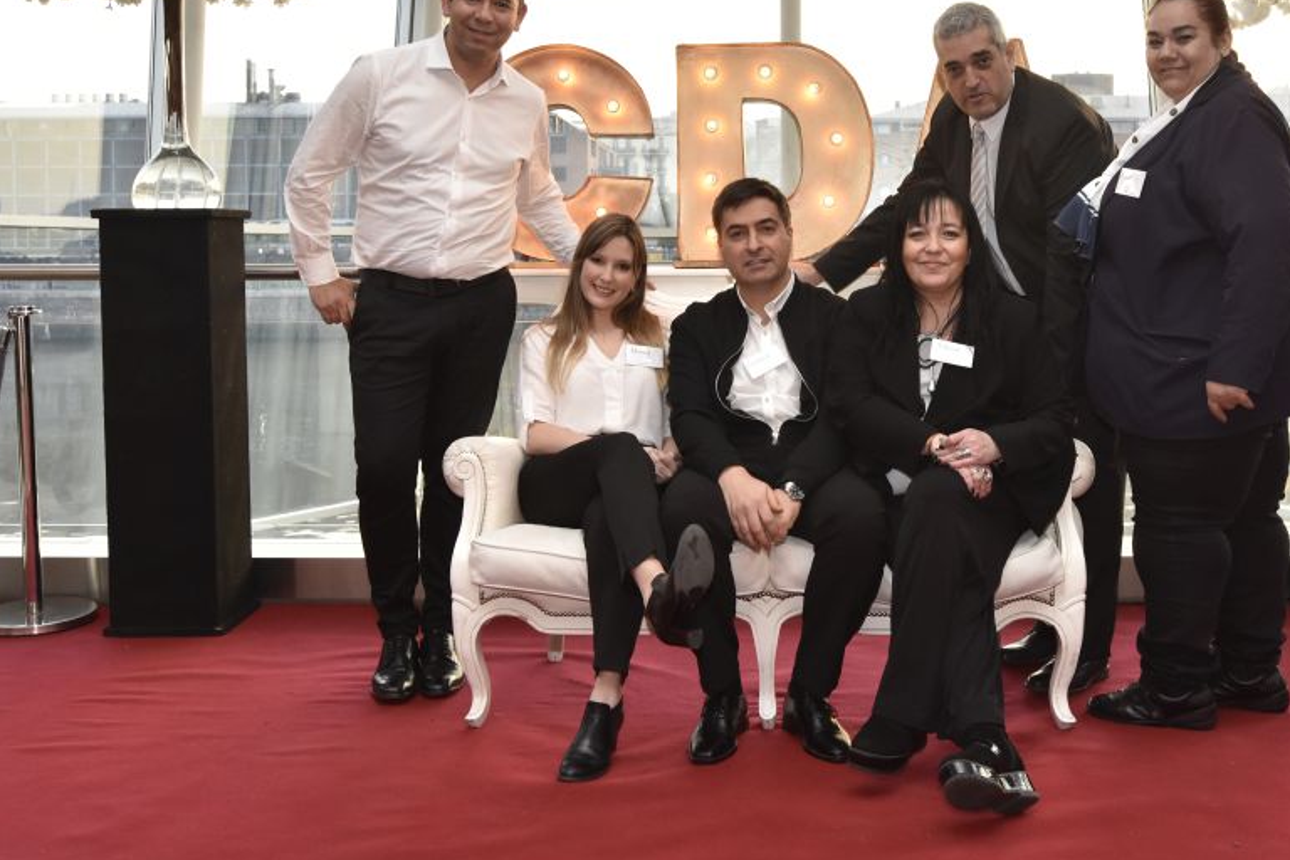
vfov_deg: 33.2
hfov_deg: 48.2
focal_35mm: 40
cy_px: 312
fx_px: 1433
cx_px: 764
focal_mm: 20
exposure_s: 1/125
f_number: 5.6
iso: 1000
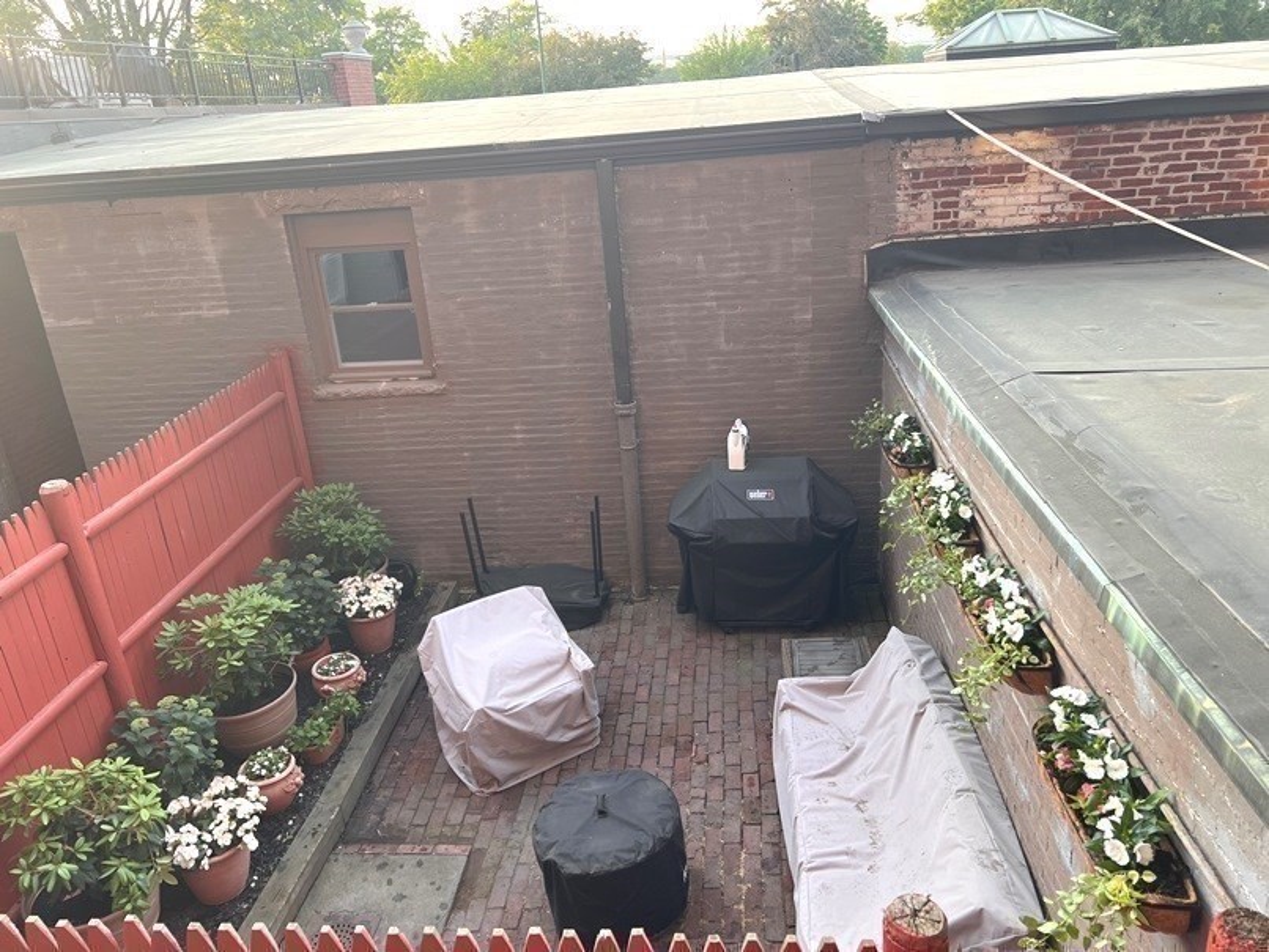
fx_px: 953
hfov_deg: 67.3
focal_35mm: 26
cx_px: 634
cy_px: 476
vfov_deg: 53.1
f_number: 1.5
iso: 50
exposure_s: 1/121
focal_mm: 5.7
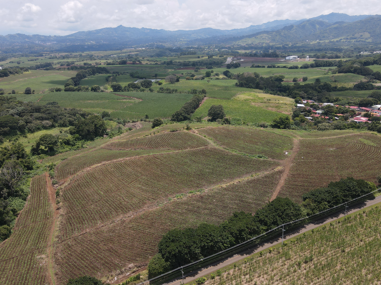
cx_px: 184
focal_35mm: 30
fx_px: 330
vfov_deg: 46.7
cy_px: 154
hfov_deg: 60.0
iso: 100
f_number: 2.8
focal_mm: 4.5
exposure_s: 1/640
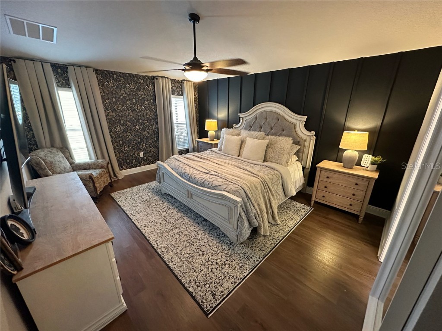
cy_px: 166
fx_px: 179
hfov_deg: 102.1
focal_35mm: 14
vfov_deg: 85.7
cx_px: 221
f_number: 2.2
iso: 800
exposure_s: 1/60
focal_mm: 2.22
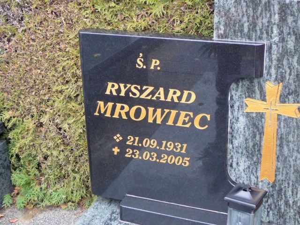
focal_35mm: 59
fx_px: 511
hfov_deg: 32.7
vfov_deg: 24.8
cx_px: 150
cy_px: 112
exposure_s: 1/50
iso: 100
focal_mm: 8.7
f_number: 3.5
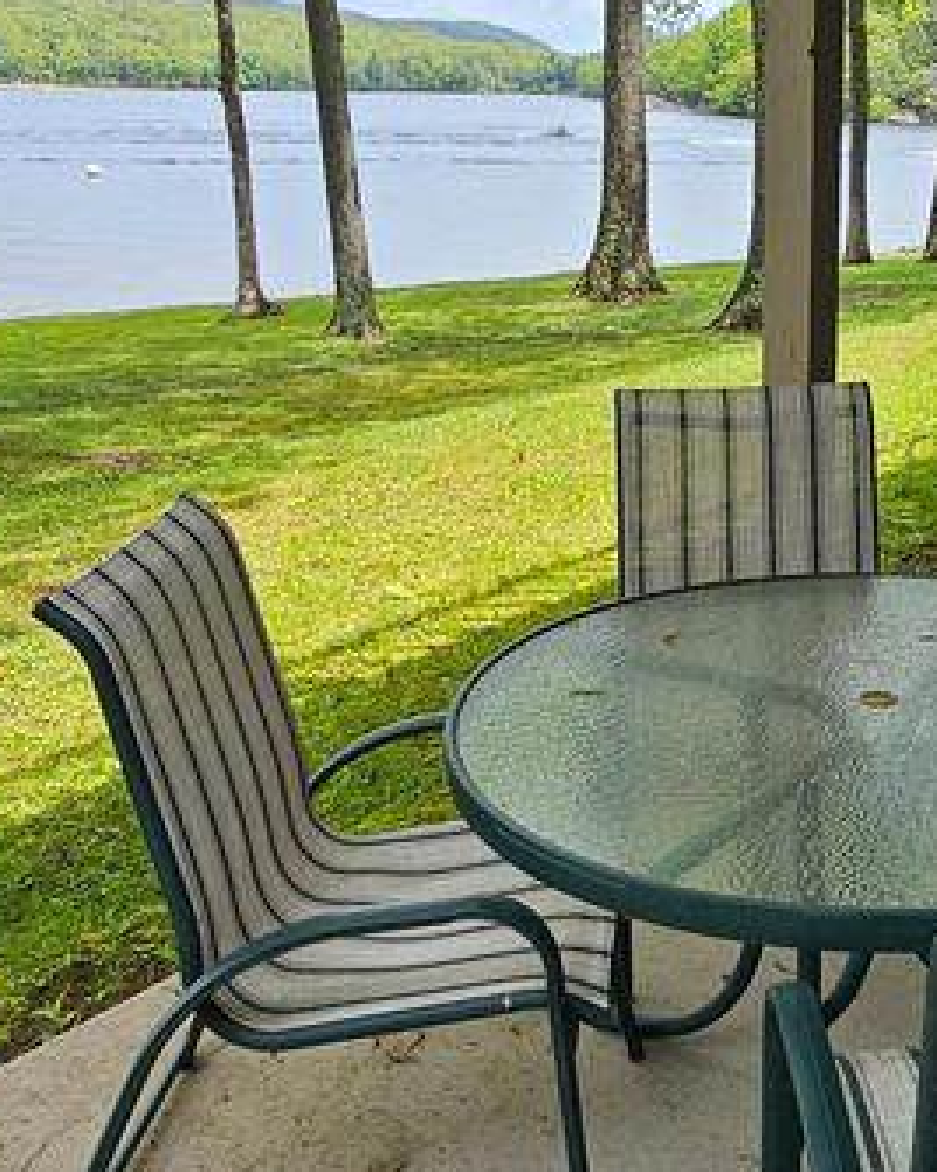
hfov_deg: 34.8
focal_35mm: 41
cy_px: 372
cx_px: 811
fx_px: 1422
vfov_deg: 44.0
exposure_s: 1/864
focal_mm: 2.2
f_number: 2.2
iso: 50
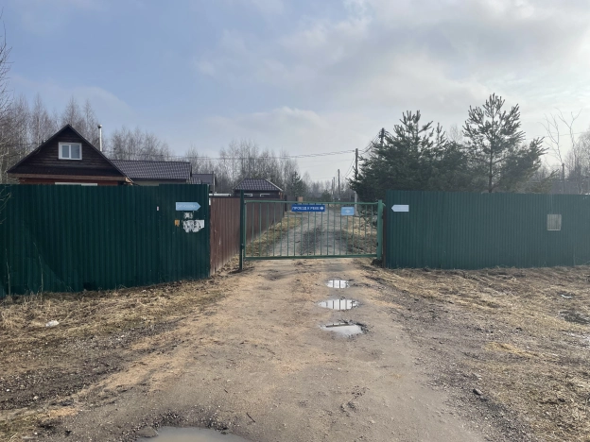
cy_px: 221
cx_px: 295
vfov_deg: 53.1
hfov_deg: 67.3
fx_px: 443
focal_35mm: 26
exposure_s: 1/5051
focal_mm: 4.2
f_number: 1.6
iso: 32
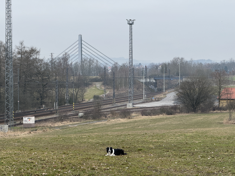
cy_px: 88
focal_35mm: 120
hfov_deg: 16.4
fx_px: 815
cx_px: 118
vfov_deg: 12.3
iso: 50
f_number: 2.8
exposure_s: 1/244
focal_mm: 15.66
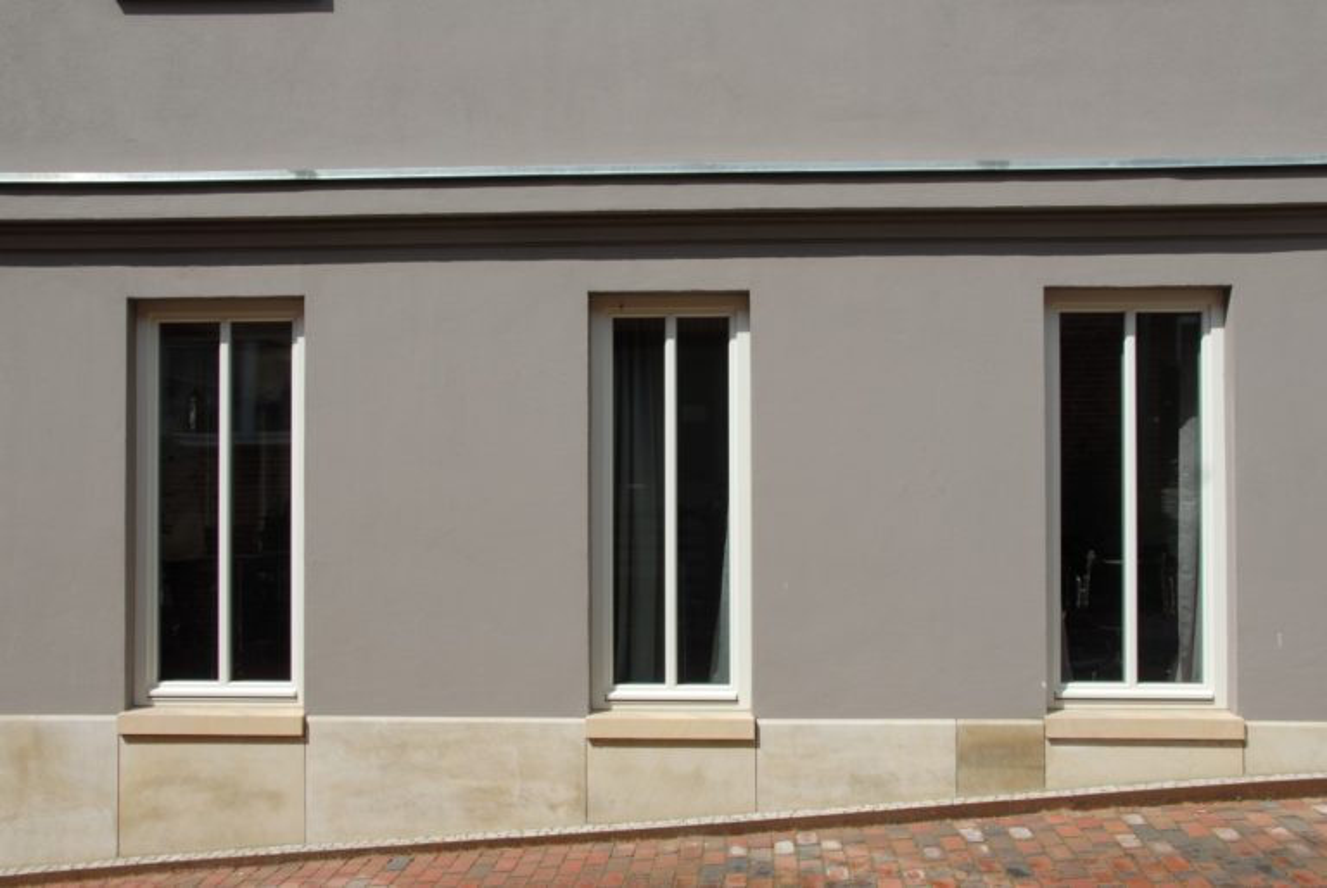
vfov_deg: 37.0
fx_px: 1328
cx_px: 664
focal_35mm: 36
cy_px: 444
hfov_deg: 53.1
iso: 100
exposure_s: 1/250
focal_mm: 24
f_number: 8
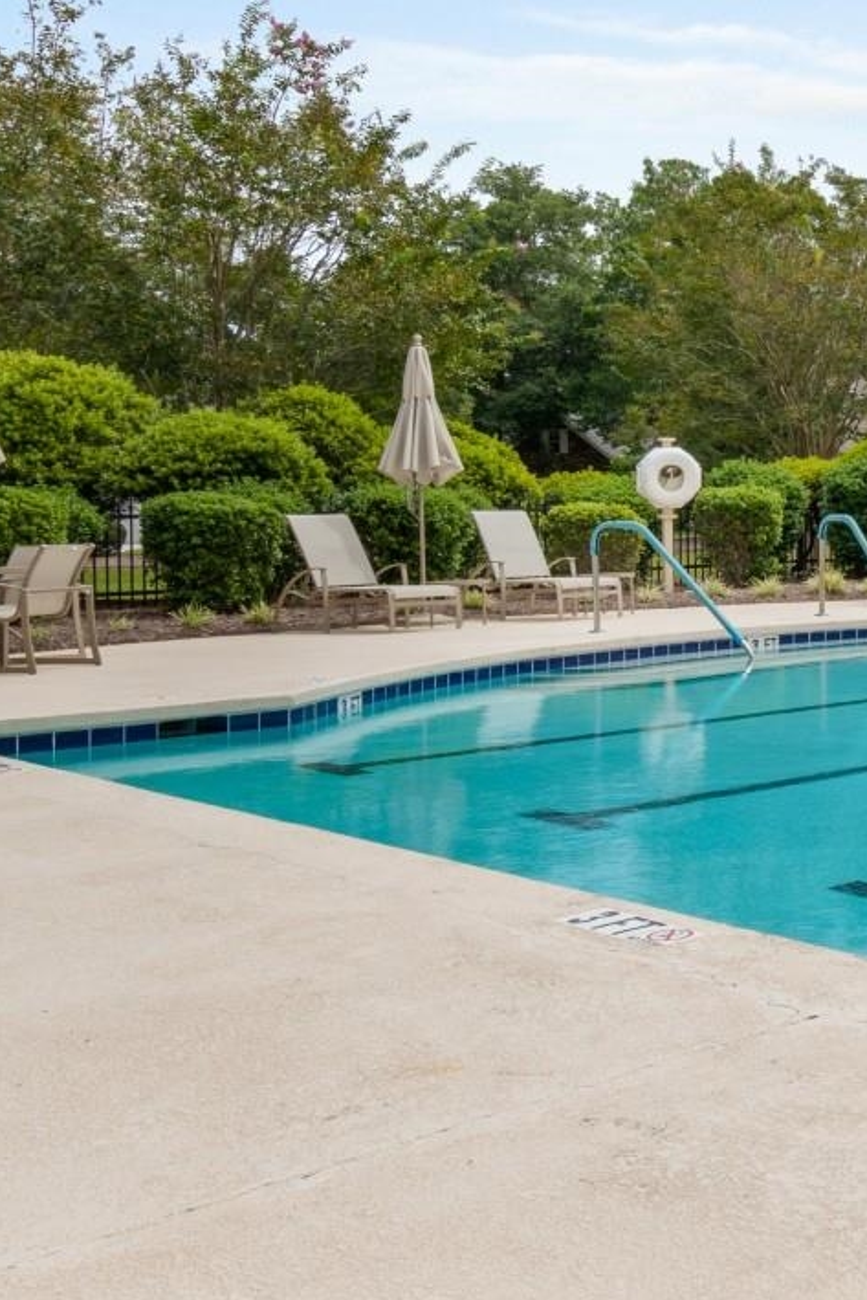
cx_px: 1272
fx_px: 1733
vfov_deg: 40.8
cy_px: 490
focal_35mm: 48
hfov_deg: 23.1
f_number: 10
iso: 100
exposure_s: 1/400
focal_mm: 14
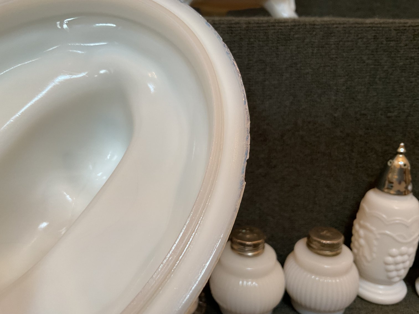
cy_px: 157
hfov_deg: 61.7
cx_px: 210
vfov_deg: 48.2
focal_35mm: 29
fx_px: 351
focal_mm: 3
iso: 50
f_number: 1.8
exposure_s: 1/50
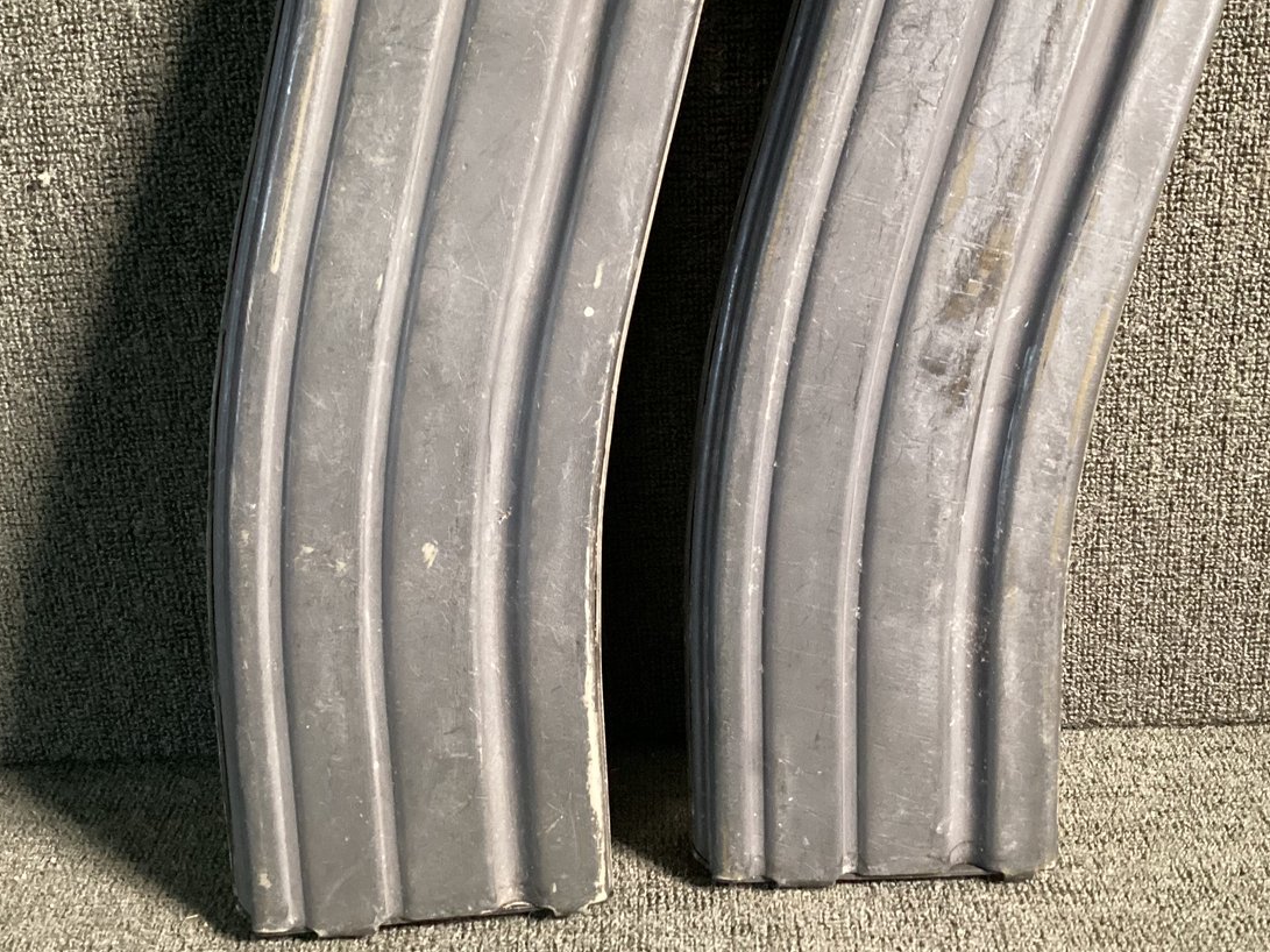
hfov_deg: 43.8
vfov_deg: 33.5
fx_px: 1577
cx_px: 672
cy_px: 409
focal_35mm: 43
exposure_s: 1/40
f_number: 2.4
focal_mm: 3.3
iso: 400
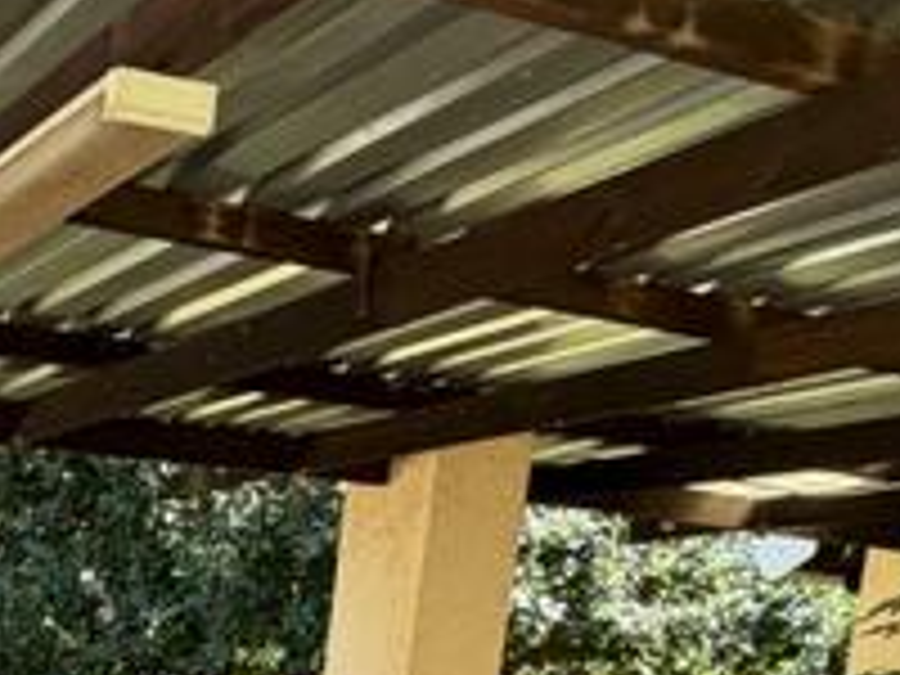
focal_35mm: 56
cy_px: 940
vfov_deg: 22.5
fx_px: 1456
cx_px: -225
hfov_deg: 28.9
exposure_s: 1/137
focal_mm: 2.22
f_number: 2.2
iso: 64
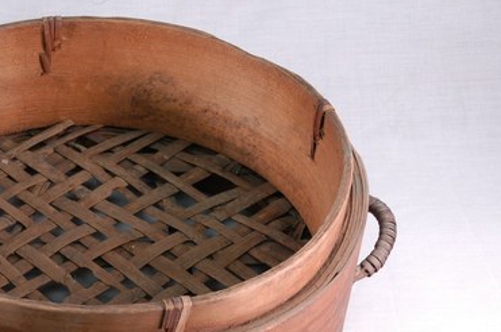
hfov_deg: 22.8
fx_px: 1223
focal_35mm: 88
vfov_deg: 15.4
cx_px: 97
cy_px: 252
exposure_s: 1/8
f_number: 8
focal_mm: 34
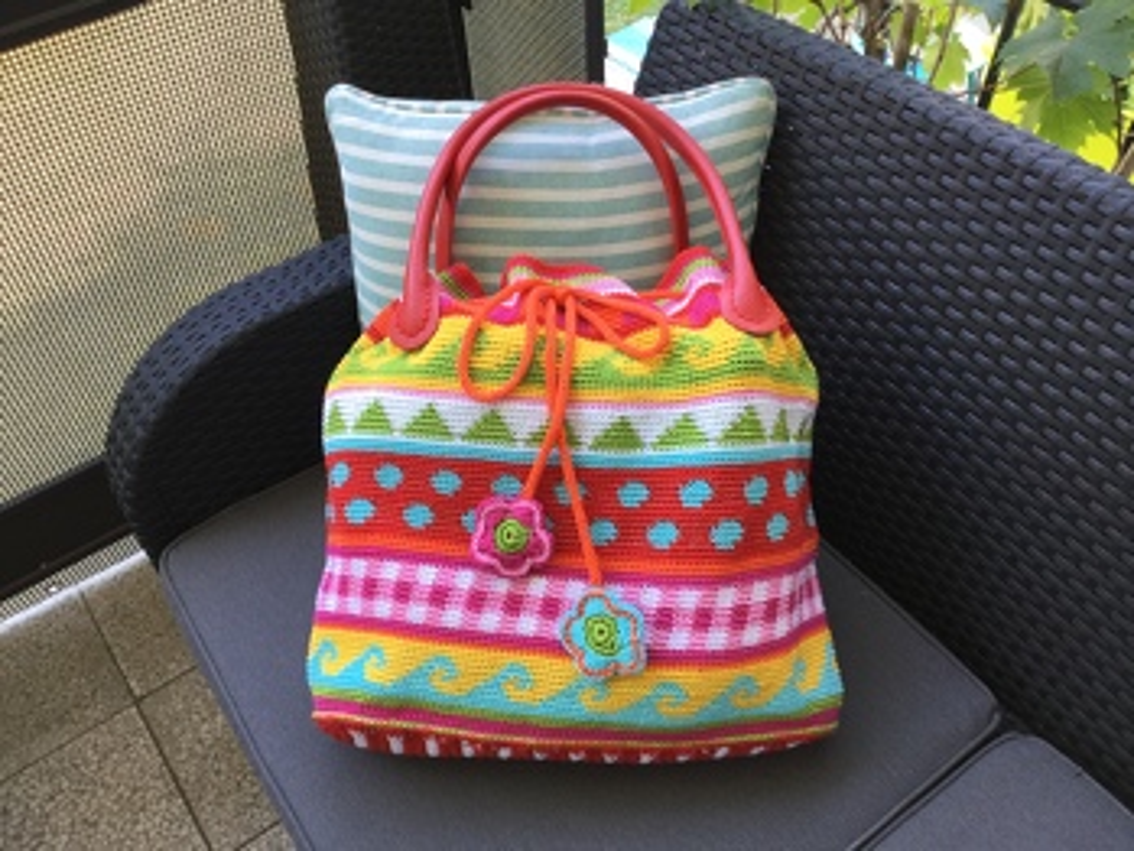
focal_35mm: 31
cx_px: 567
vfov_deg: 45.5
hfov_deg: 58.3
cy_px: 426
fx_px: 1016
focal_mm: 3.3
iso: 32
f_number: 2.4
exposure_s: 1/50
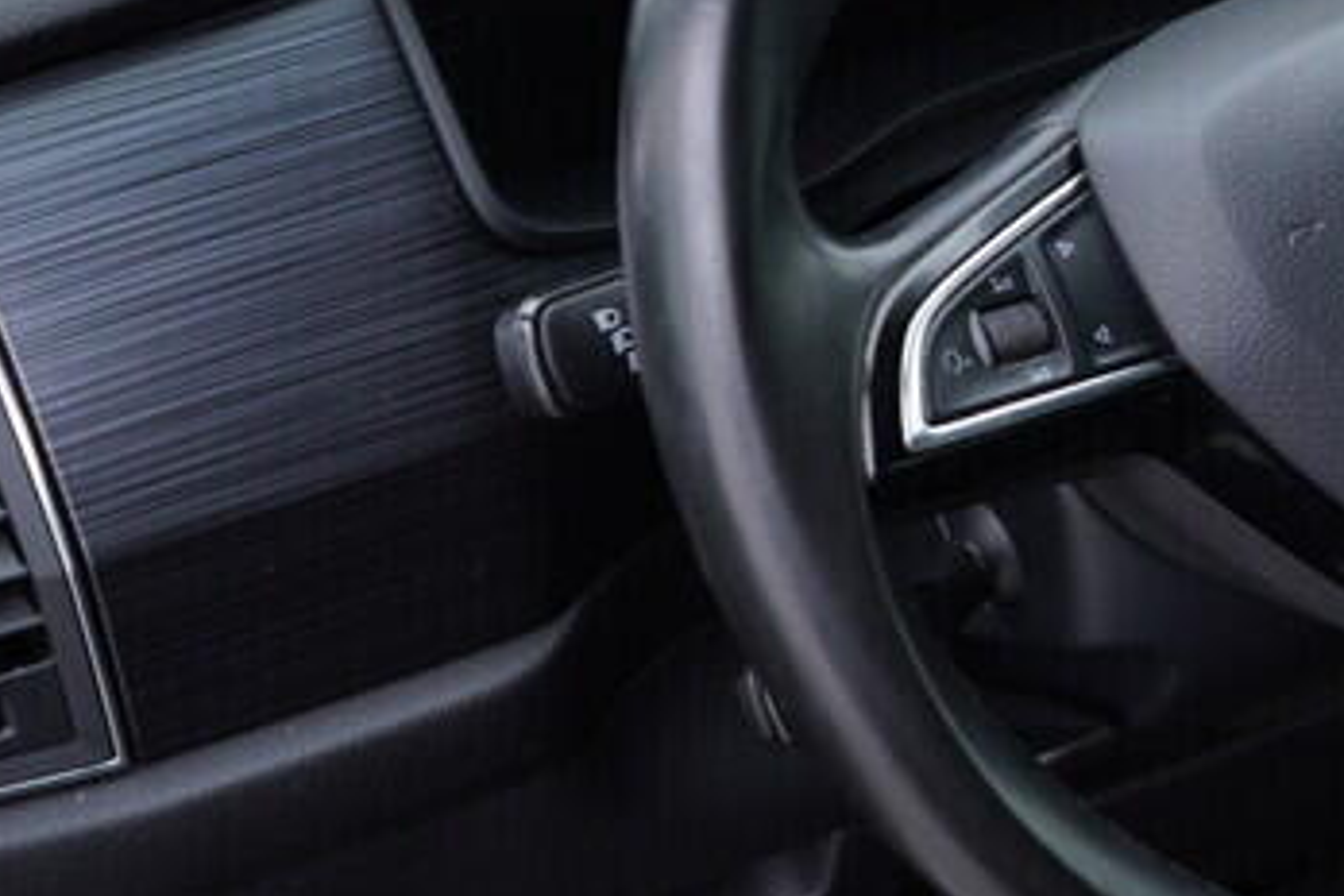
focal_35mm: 106
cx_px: 1881
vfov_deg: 12.9
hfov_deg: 17.7
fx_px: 3957
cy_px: 253
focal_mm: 24
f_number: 2.8
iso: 200
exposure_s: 1/40
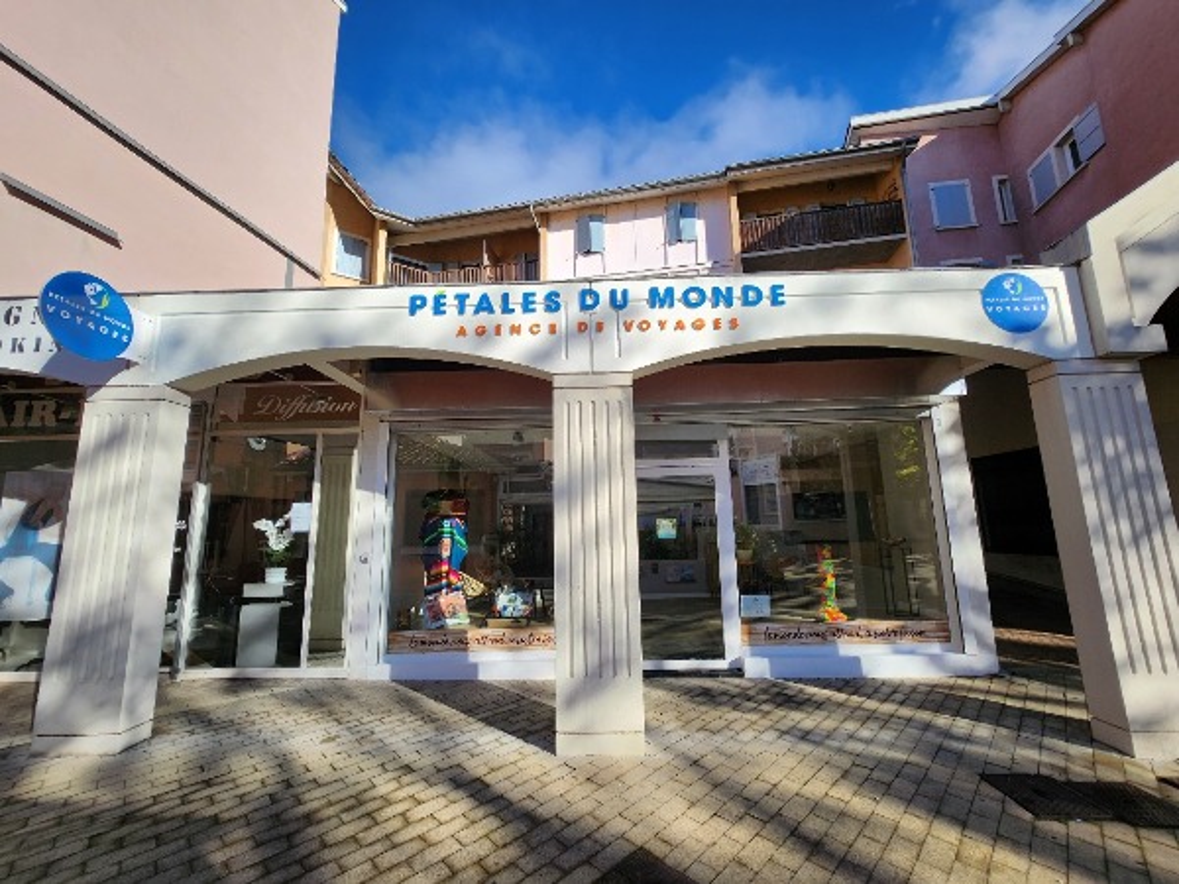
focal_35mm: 13
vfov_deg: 89.9
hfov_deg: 106.2
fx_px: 443
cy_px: 442
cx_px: 590
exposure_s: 1/857
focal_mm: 1.74
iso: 32
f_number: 2.2
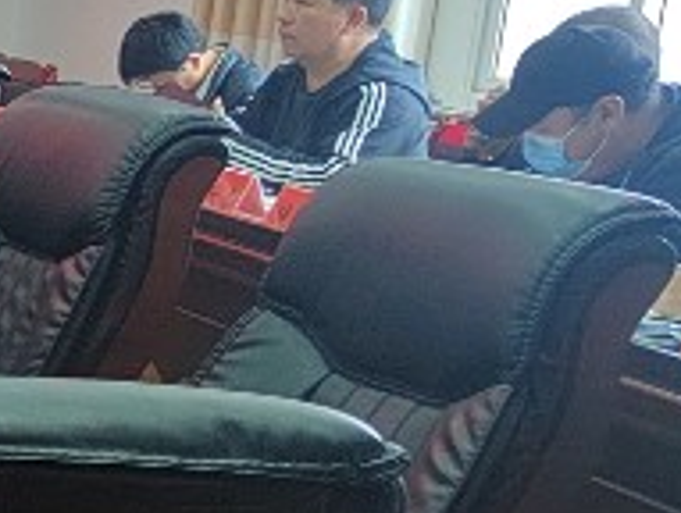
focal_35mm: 120
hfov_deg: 12.5
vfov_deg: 12.4
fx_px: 2365
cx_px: -1004
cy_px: 354
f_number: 1.9
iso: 784
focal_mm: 5.52
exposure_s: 1/50
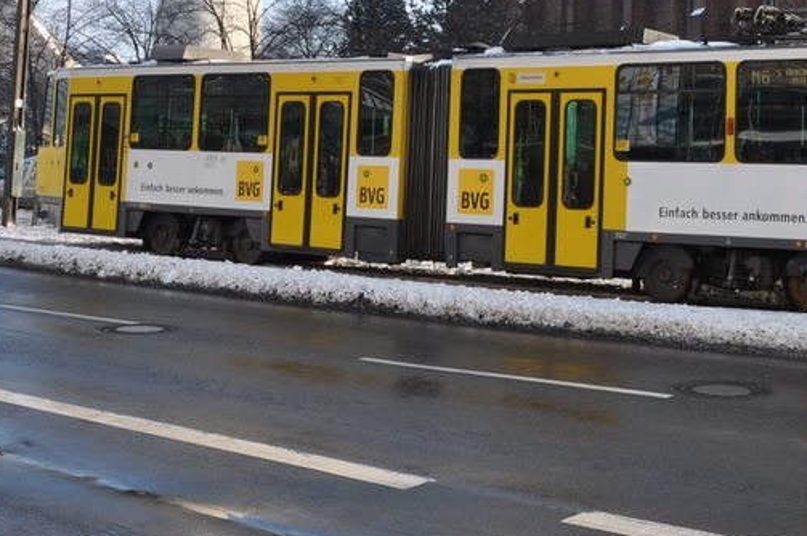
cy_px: 13
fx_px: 1231
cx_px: 619
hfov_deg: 35.4
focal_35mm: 55
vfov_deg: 23.6
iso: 200
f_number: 10
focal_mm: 18
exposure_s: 1/100
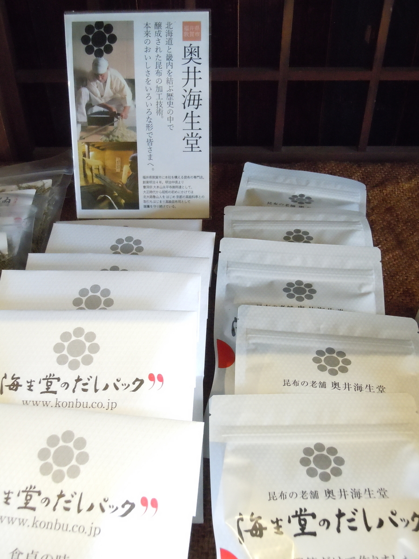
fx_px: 533
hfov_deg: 42.9
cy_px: 280
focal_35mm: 33
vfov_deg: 55.4
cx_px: 210
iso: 800
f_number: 4
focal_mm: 5.9
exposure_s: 1/15
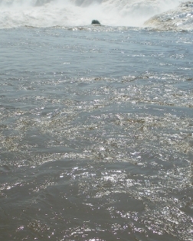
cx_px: 129
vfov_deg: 28.3
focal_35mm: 67
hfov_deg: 22.7
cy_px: 122
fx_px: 478
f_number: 5.4
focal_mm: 6.3
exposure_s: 1/640
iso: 80
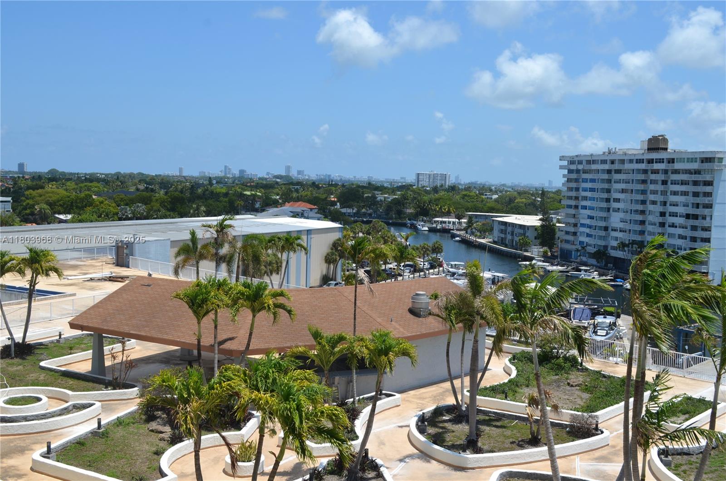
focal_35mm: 39
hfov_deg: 49.7
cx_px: 363
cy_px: 240
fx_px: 785
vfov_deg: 34.0
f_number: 9
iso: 100
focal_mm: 26
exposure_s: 1/320
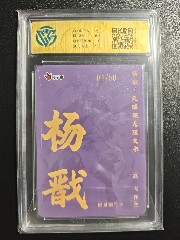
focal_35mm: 26
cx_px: 90
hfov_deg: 53.1
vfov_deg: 67.3
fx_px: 180
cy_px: 120
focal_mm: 4.94
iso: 200
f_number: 1.5
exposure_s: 1/100
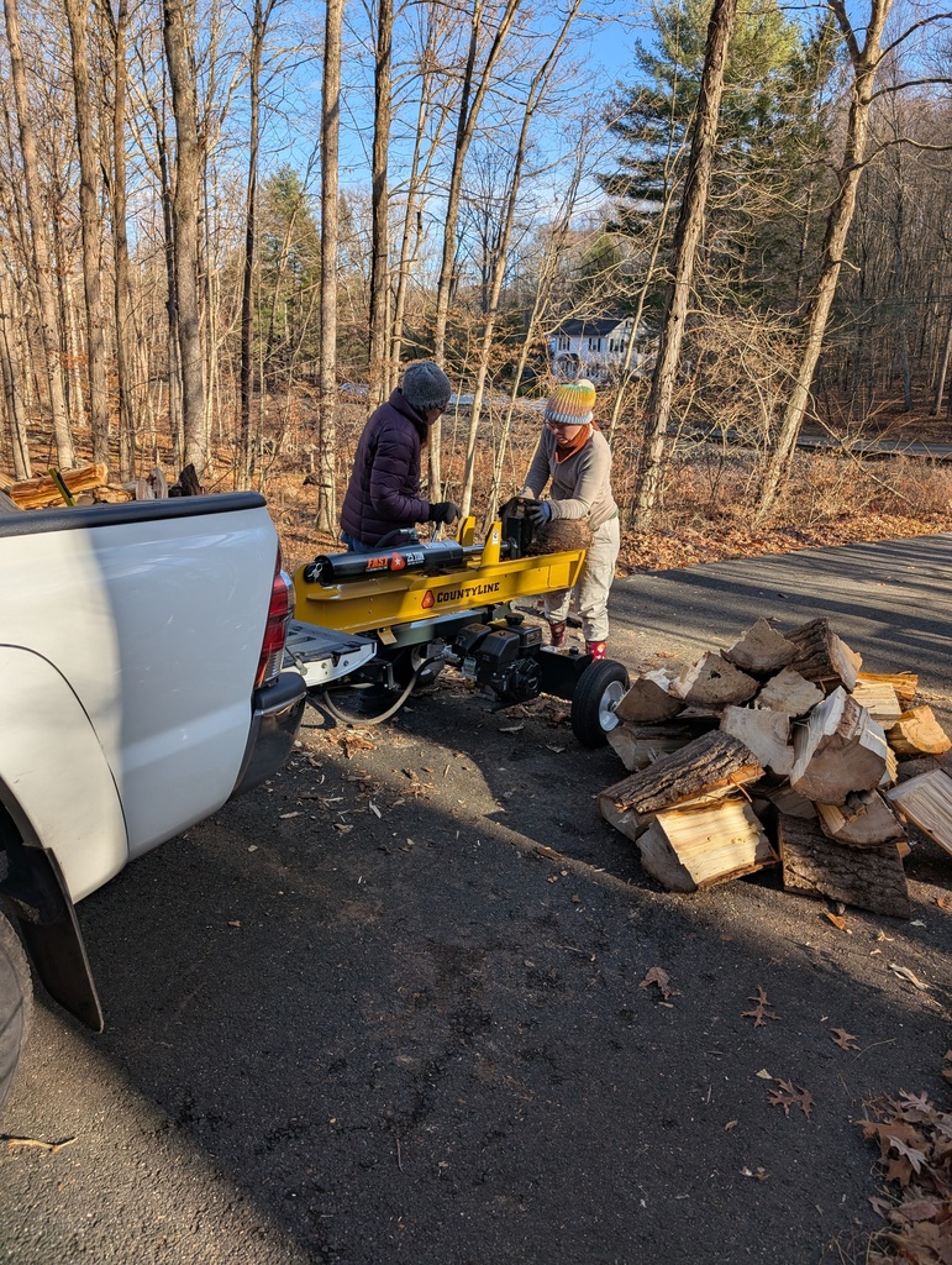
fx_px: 878
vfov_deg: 71.5
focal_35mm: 24
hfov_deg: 56.9
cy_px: 632
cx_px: 476
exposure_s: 1/470
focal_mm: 6.9
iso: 19
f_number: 1.68
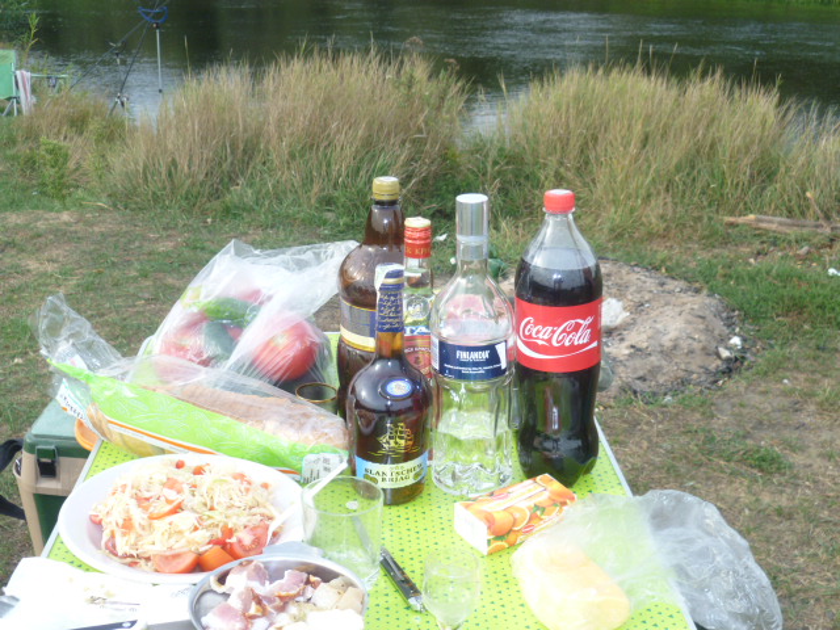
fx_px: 1092
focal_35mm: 45
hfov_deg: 42.1
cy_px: 315
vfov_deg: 32.2
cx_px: 420
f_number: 3.4
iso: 100
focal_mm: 8
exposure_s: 1/320
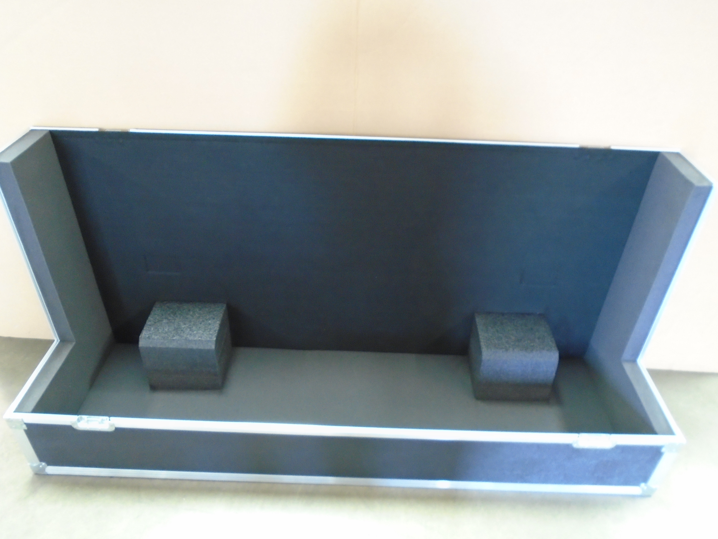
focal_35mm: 26
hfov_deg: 67.3
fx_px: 539
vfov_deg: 53.1
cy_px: 270
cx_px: 359
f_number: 3.2
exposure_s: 1/10
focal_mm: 4.6
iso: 400
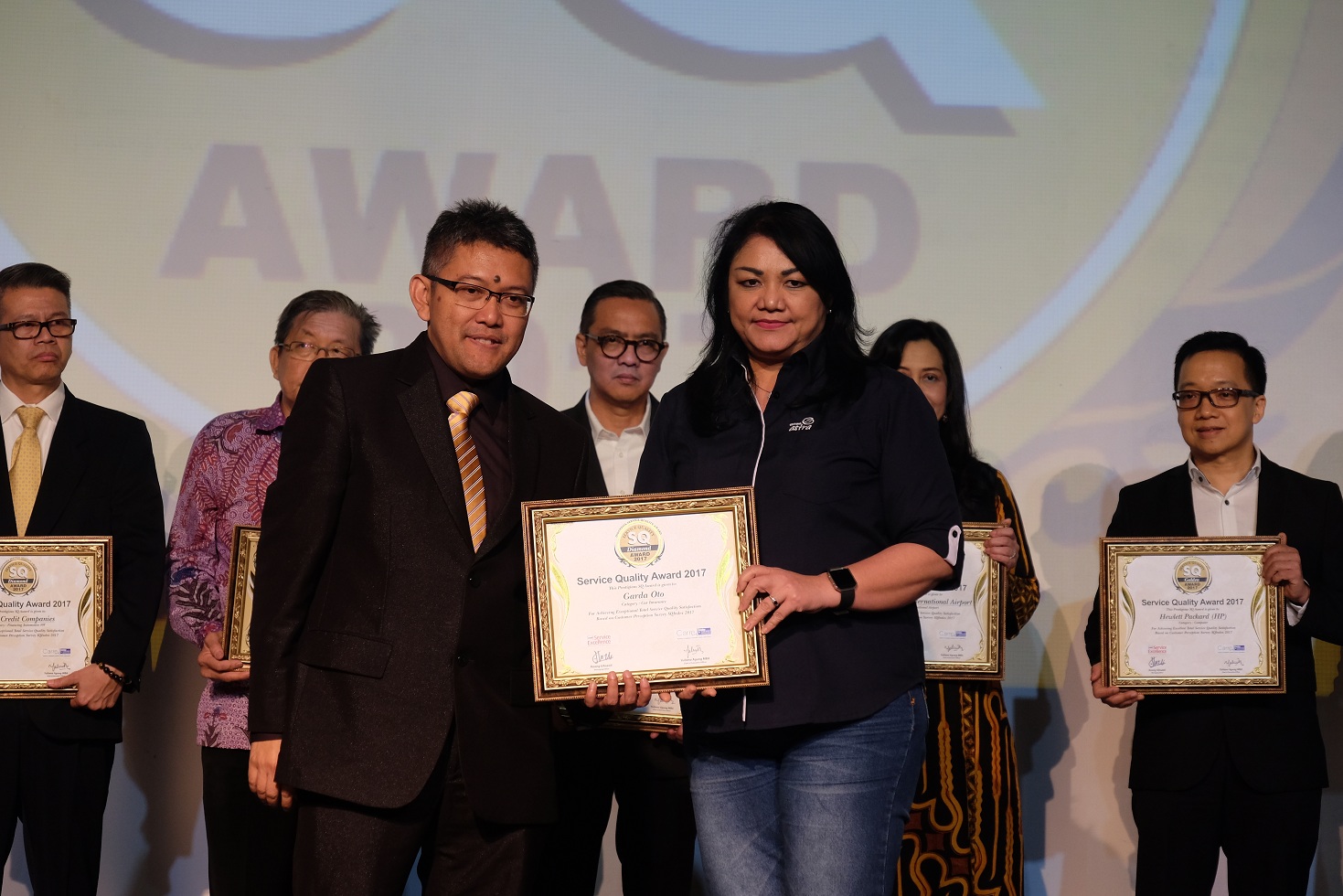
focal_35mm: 112
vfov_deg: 12.2
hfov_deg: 18.3
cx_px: 672
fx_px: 4179
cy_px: 448
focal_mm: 74.4
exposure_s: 1/40
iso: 800
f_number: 5.3
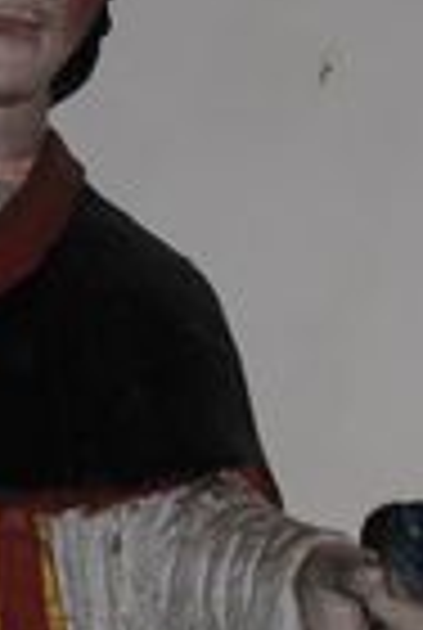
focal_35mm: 338
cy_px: 891
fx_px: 5919
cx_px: -140
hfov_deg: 4.1
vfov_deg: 6.0
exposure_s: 1/60
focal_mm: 45
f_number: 4.8
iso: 200
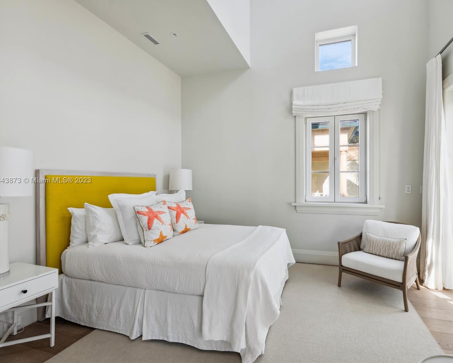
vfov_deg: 77.0
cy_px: 181
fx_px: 228
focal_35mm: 17
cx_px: 255
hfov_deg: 89.2
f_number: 9
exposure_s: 1/80
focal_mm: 15
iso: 400
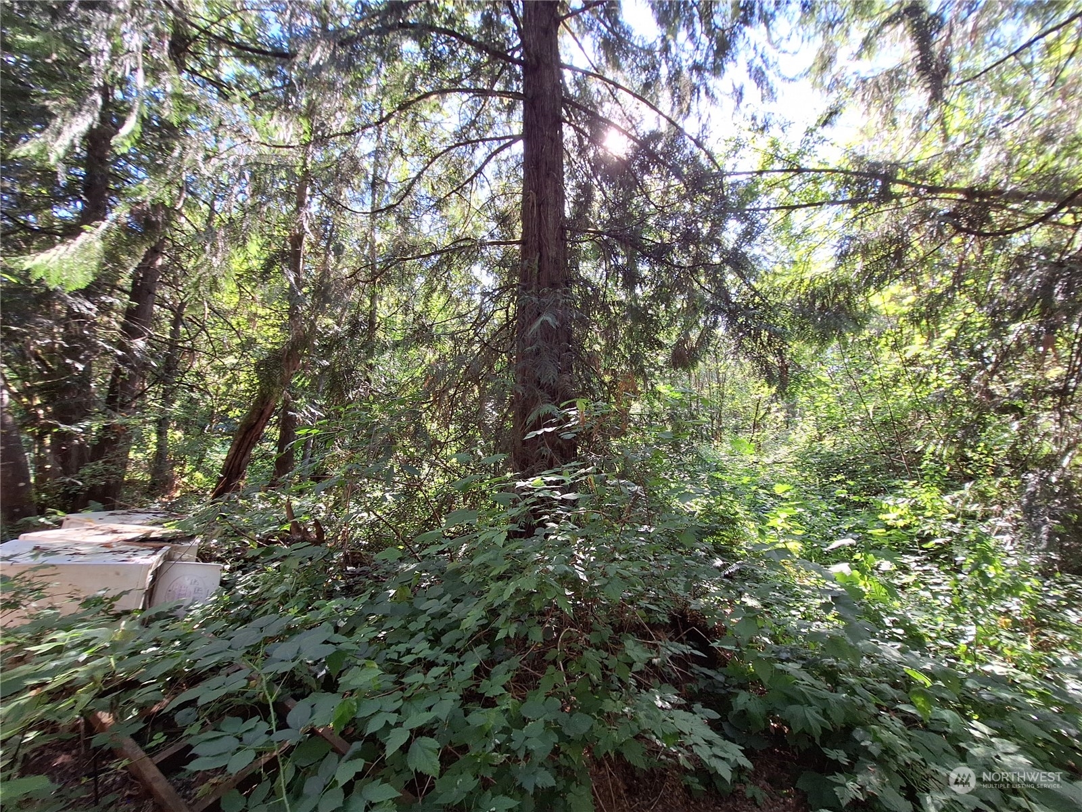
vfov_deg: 89.9
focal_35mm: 13
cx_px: 541
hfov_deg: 106.2
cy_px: 406
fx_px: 406
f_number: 2.2
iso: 50
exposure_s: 1/60
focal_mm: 1.74
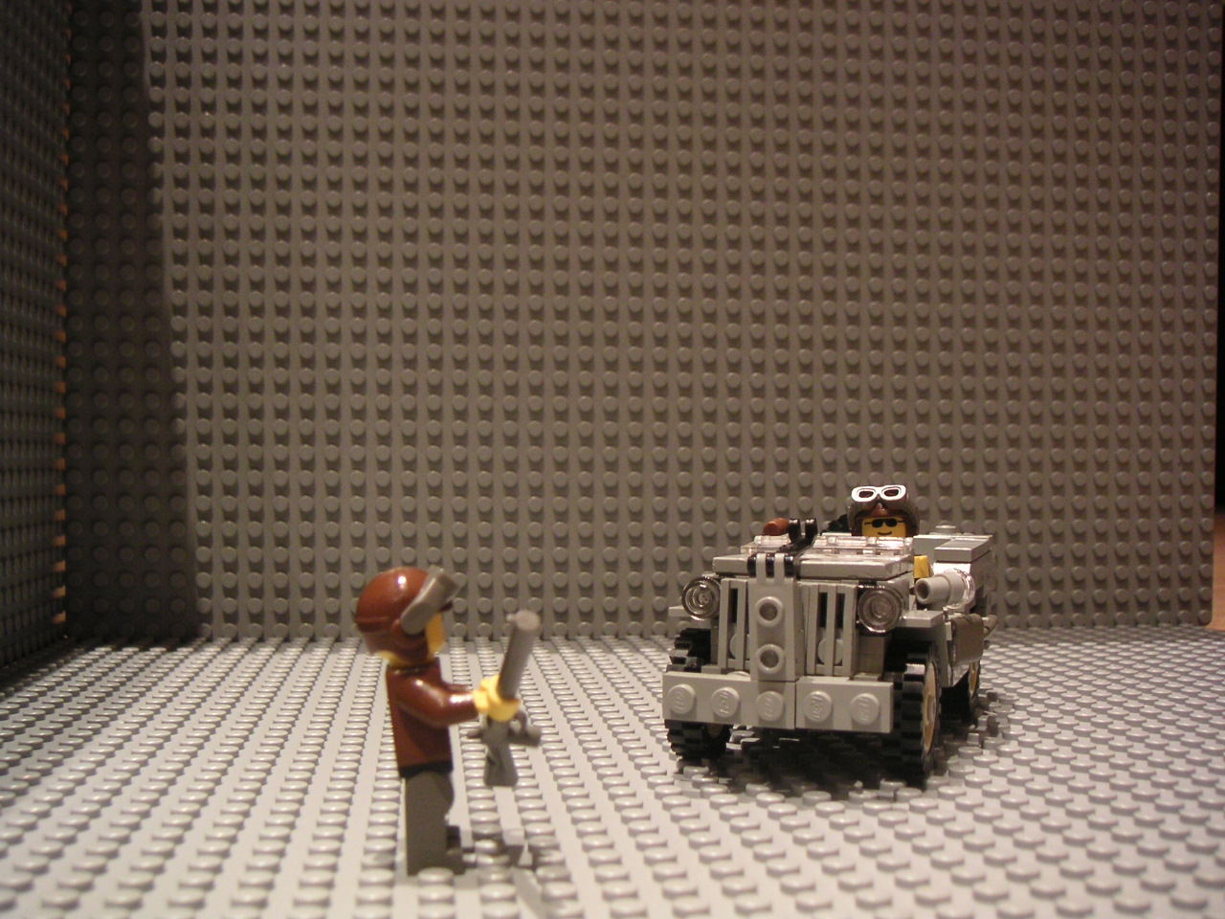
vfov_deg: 37.7
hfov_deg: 49.0
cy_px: 460
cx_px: 612
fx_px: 1345
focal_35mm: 38
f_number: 2.8
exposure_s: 1/4
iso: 100
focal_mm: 6
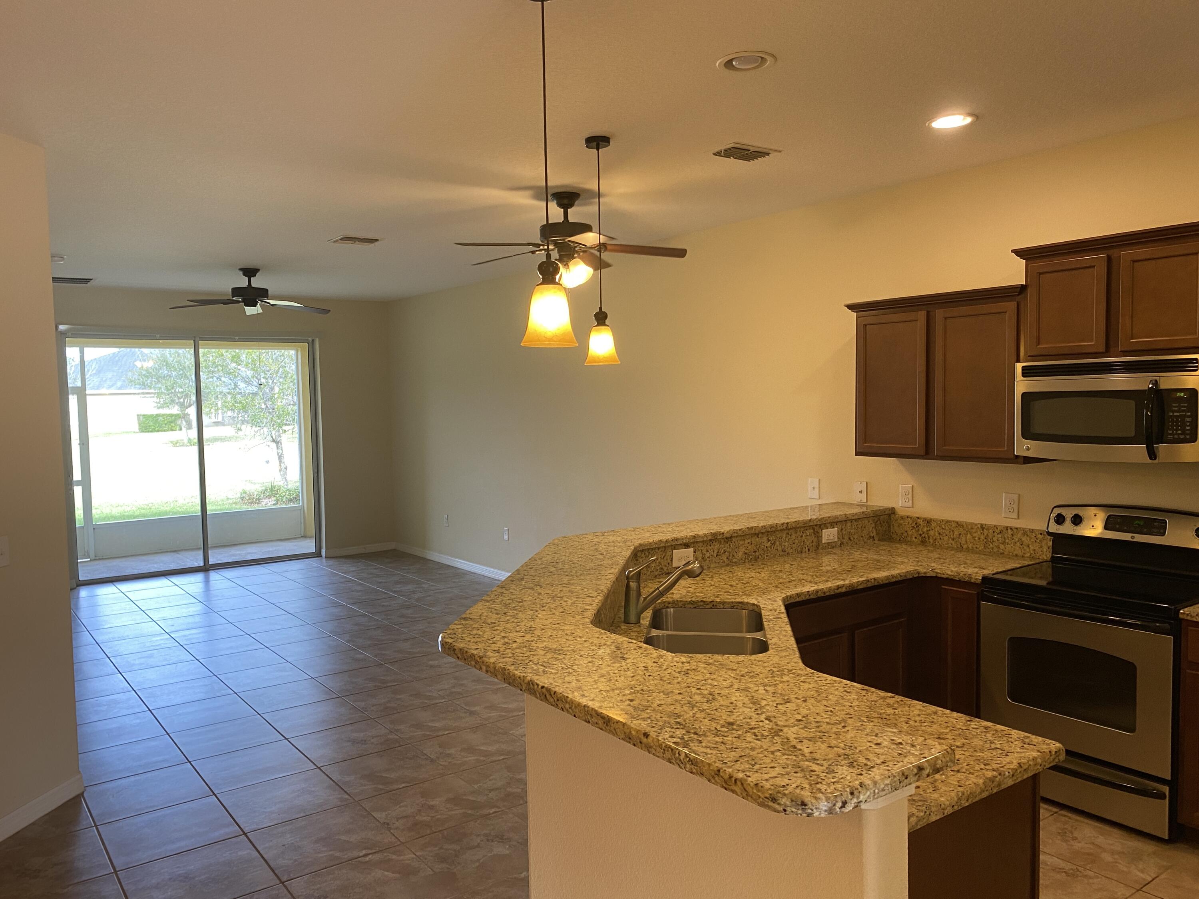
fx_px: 901
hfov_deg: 67.3
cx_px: 600
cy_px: 450
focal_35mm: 26
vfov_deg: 53.1
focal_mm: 4.25
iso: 80
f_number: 1.8
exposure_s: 1/60
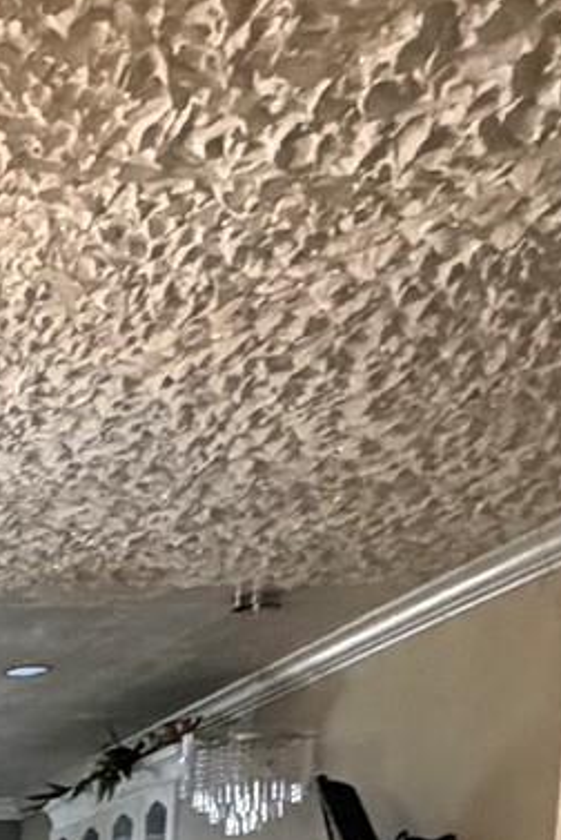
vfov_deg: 20.3
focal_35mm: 79
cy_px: 1406
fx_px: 1843
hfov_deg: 14.5
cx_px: -545
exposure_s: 1/60
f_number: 2.2
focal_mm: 2.22
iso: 800
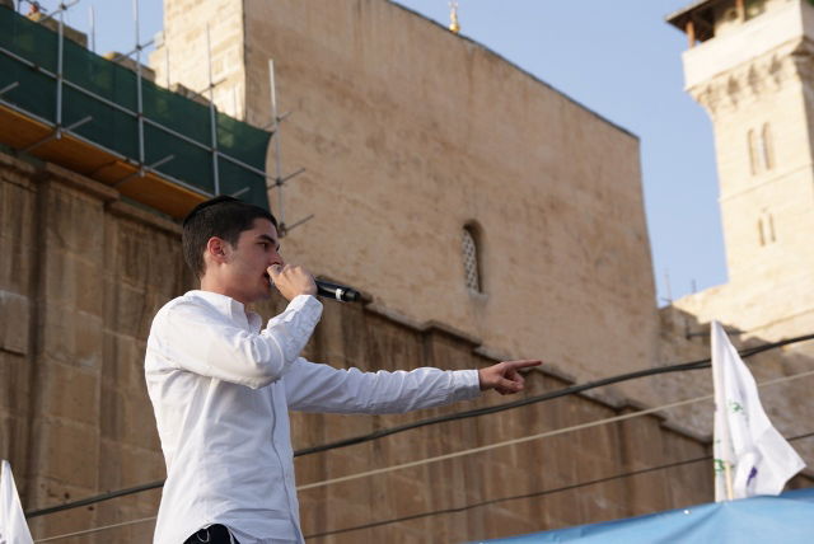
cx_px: 407
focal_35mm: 82
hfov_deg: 24.6
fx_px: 1867
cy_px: 272
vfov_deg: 16.6
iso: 100
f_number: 6.3
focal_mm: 55
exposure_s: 1/160
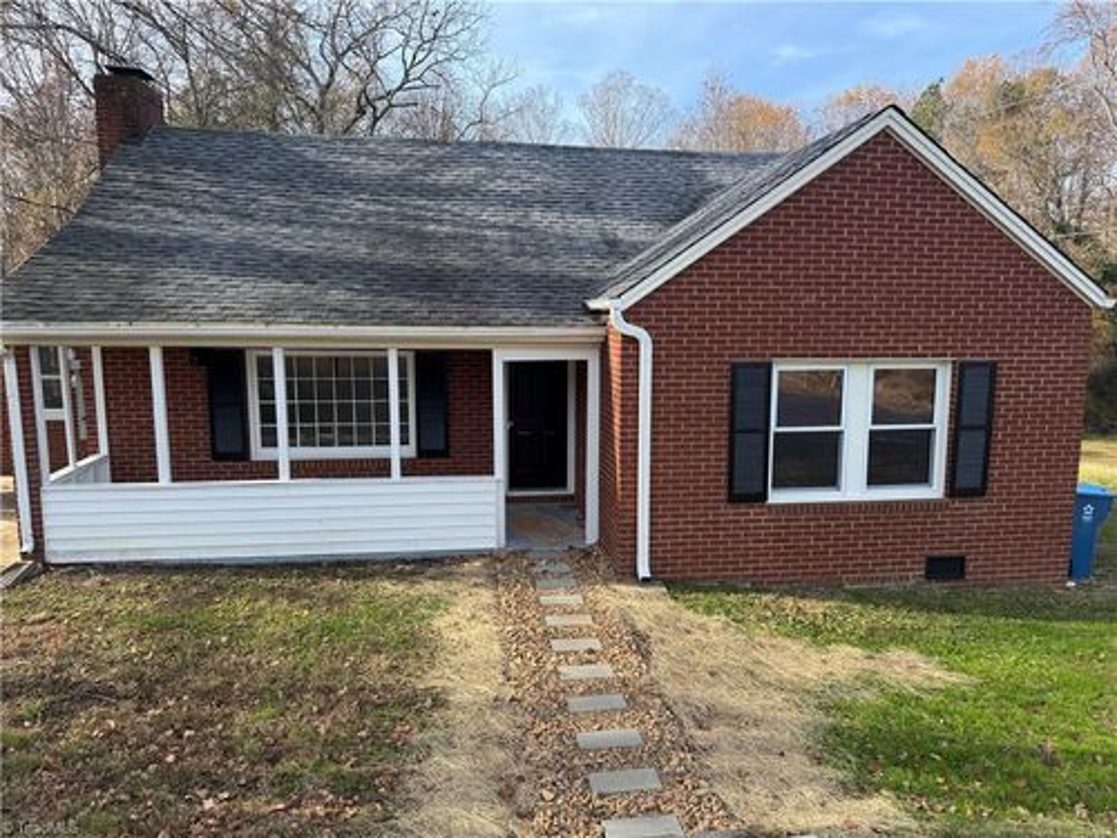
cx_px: 558
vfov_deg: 56.8
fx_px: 774
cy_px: 419
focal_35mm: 24
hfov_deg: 71.6
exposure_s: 1/1261
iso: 80
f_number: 1.78
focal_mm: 6.76
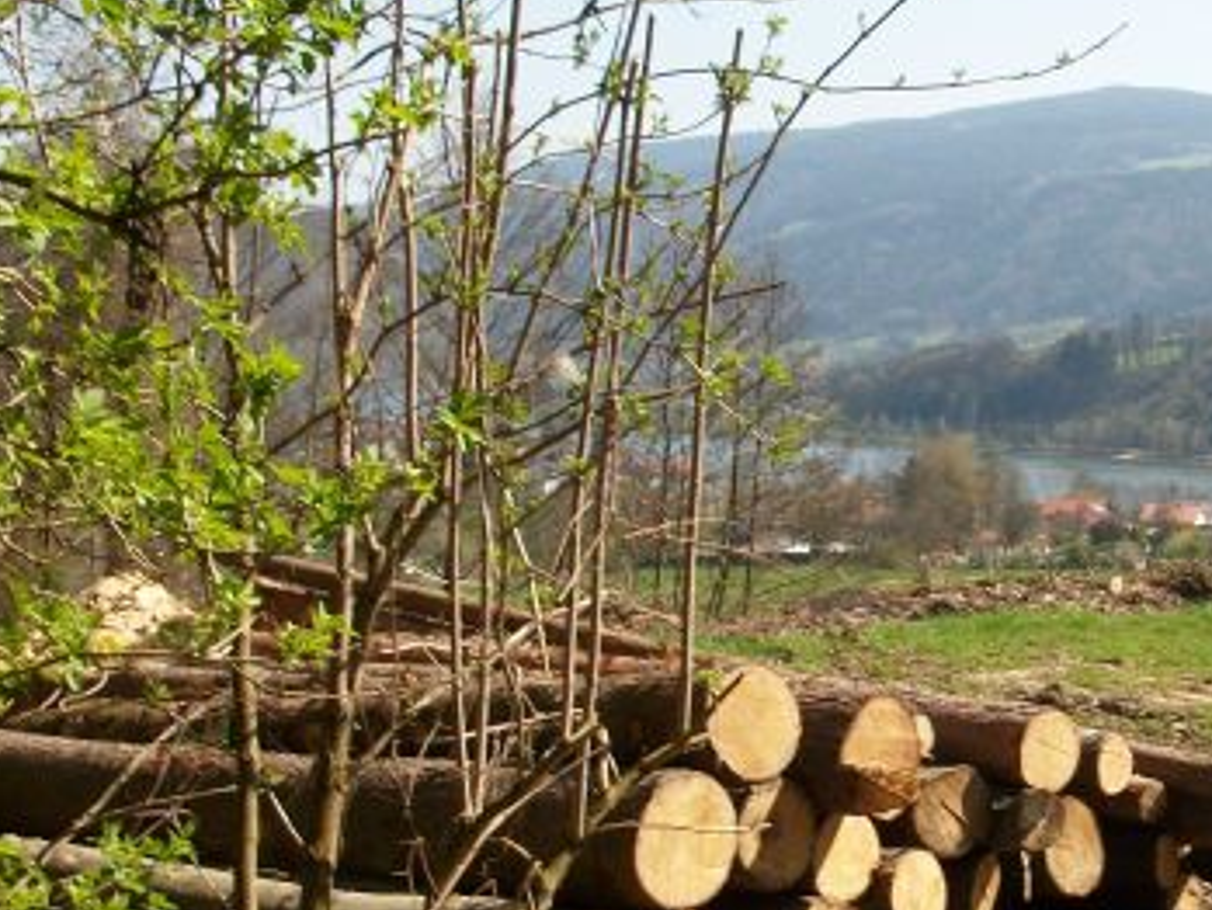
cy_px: 545
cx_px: 1028
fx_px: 2487
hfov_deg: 26.7
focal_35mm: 71
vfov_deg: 20.7
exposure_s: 1/94.4
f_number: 8.8
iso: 80
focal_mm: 5.7
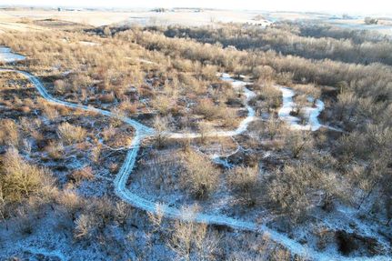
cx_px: 196
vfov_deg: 57.2
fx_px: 239
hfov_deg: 78.6
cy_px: 130
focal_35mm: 22
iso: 160
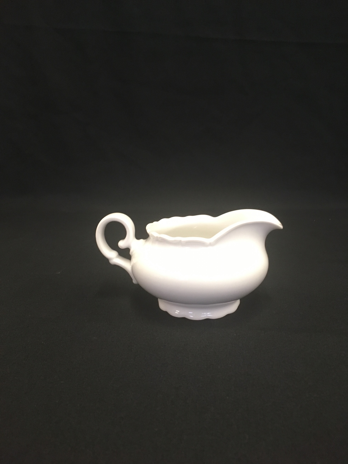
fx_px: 389
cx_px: 174
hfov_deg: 48.2
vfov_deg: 61.7
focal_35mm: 29
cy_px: 232
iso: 200
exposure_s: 1/24
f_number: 2.2
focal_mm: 4.15
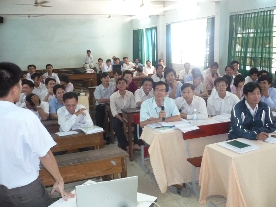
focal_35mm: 35
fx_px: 279
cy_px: 104
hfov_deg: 52.6
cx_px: 138
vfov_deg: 40.7
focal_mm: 5.8
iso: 320
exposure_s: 1/30
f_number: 2.8
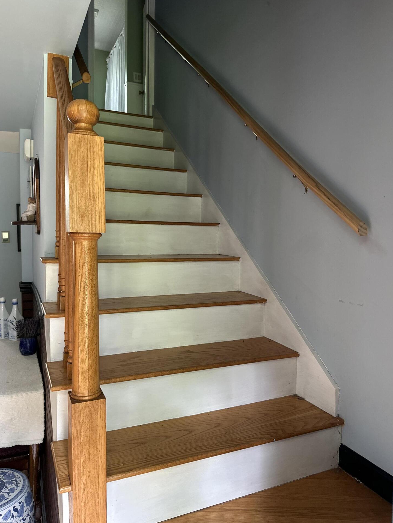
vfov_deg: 69.4
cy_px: 257
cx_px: 190
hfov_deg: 54.9
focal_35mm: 25
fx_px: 378
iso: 400
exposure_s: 1/60
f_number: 1.78
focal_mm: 6.86
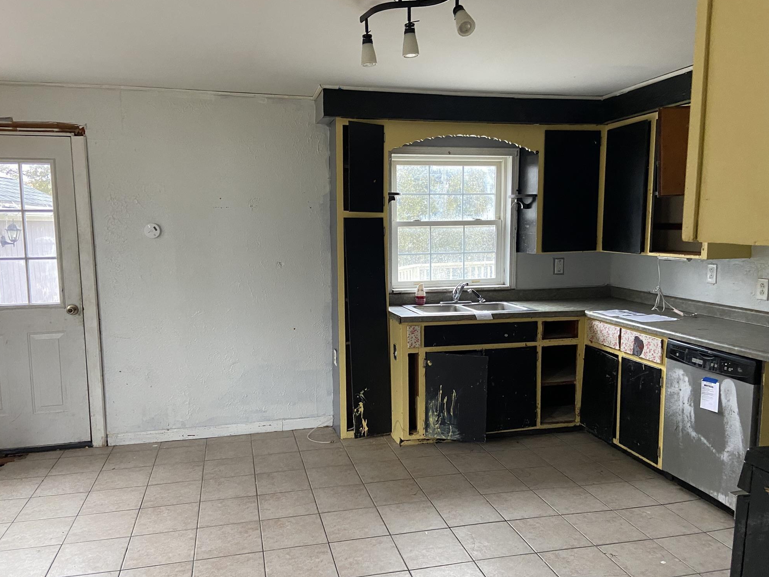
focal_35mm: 27
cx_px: 370
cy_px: 295
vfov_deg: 51.4
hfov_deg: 65.3
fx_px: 600
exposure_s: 1/60
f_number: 1.8
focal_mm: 4.25
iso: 320
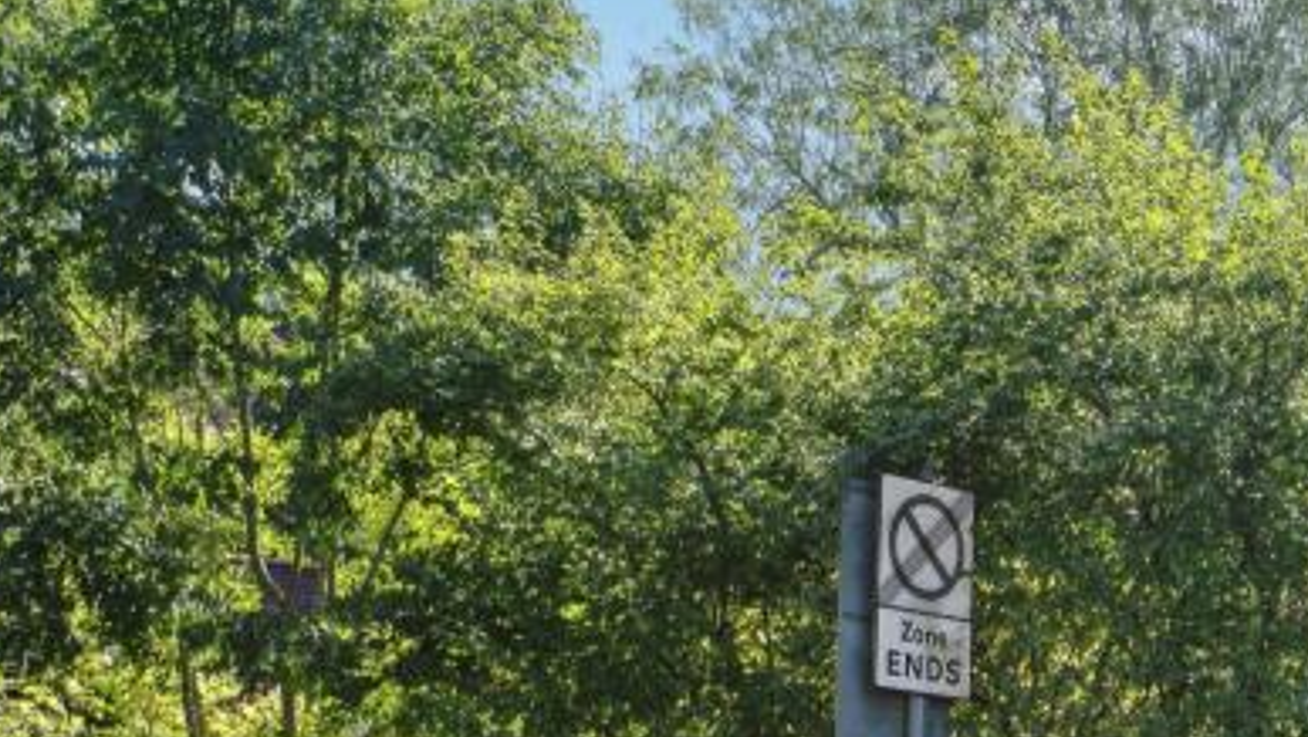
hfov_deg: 20.2
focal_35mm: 97
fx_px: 3365
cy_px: 1092
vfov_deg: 12.0
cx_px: 1680
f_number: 6.3
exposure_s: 1/800
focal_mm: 35
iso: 640
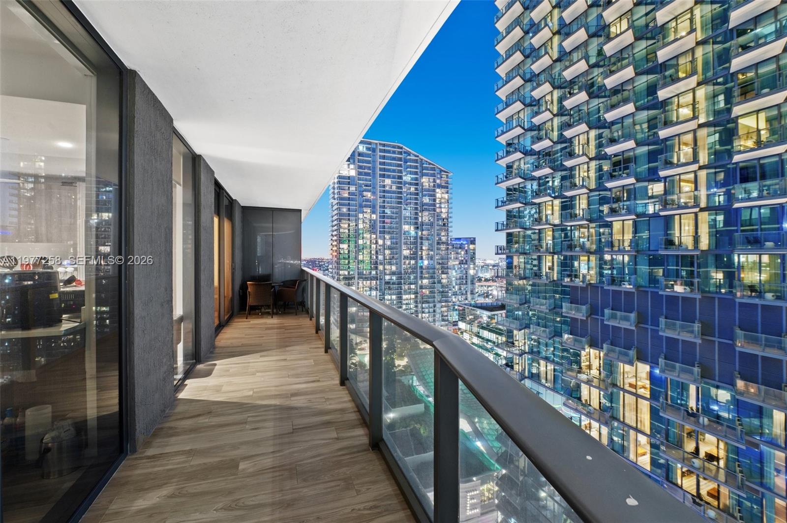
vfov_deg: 81.1
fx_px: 306
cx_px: 394
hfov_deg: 104.3
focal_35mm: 14
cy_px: 262
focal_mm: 14
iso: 200
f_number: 8
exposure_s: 13
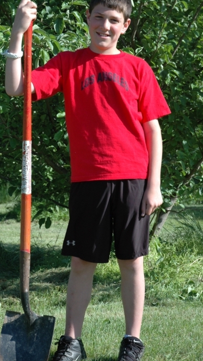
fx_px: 833
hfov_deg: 13.9
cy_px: 155
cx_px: 98
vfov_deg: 24.4
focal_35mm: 87
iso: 200
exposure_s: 1/800
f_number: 4.5
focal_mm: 46
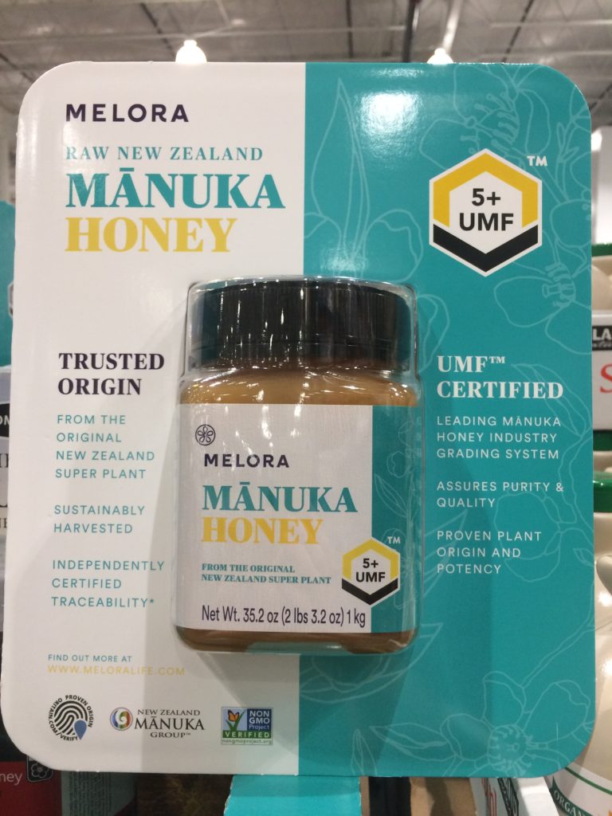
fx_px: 684
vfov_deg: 61.7
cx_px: 306
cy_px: 408
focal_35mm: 29
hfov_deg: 48.2
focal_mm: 4.15
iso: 50
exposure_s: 1/30
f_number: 2.2
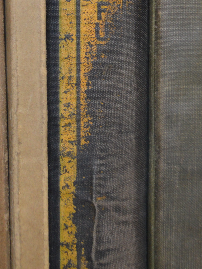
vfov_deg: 18.0
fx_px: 832
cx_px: -27
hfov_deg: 13.5
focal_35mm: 107
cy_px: 17
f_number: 4.2
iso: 720
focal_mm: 26
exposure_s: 1/60
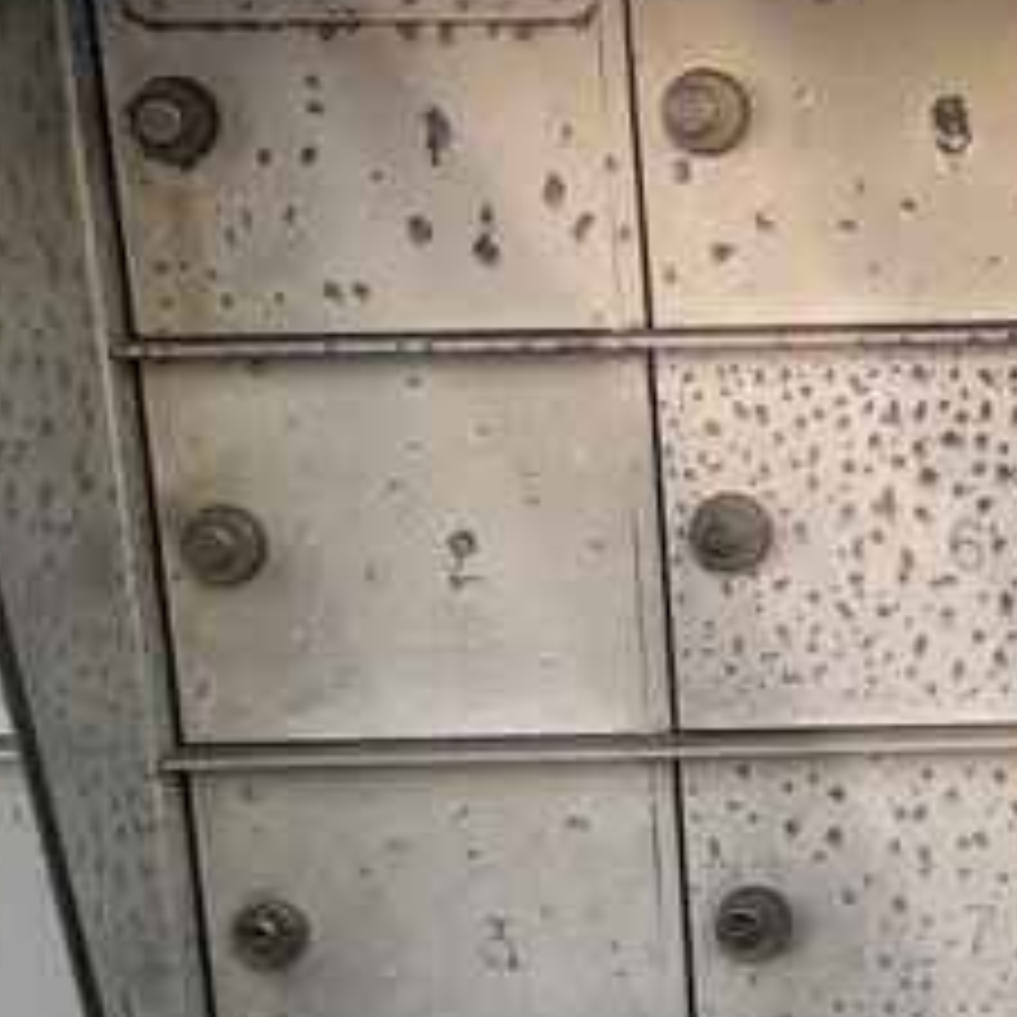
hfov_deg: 24.5
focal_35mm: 65
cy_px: 508
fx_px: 2161
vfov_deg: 26.5
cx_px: 1152
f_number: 1.6
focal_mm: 5.1
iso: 50
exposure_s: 1/840
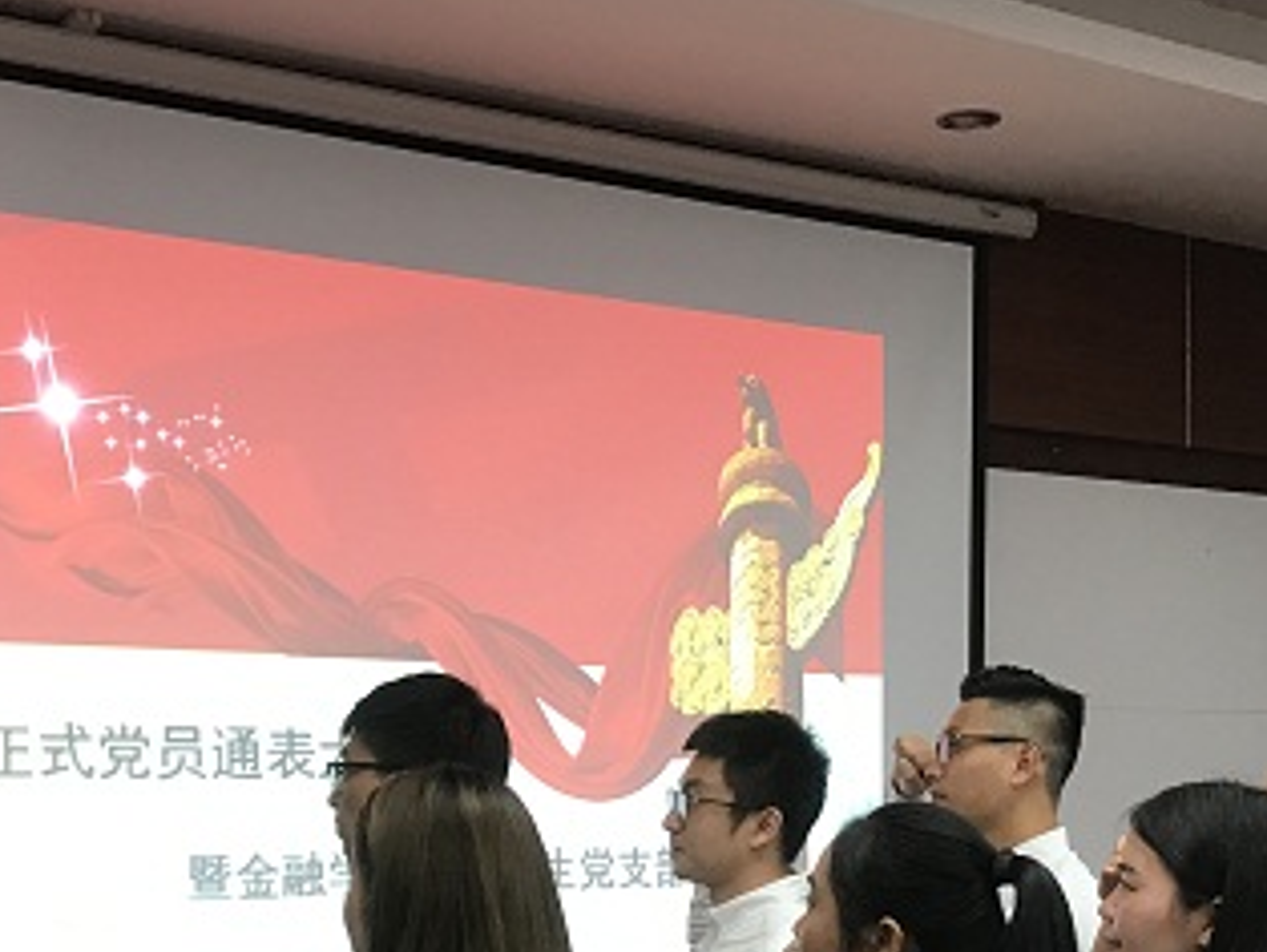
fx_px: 2234
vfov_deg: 23.3
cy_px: 894
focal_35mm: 61
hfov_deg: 31.7
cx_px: 595
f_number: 1.8
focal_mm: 3.99
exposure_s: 1/25
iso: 40
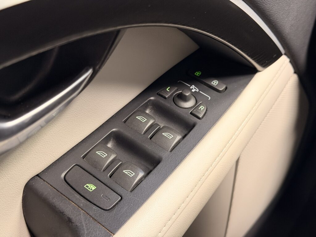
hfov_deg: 39.7
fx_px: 438
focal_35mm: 48
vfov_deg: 30.3
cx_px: 158
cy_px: 118
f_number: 1.78
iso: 320
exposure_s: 1/33
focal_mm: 6.76
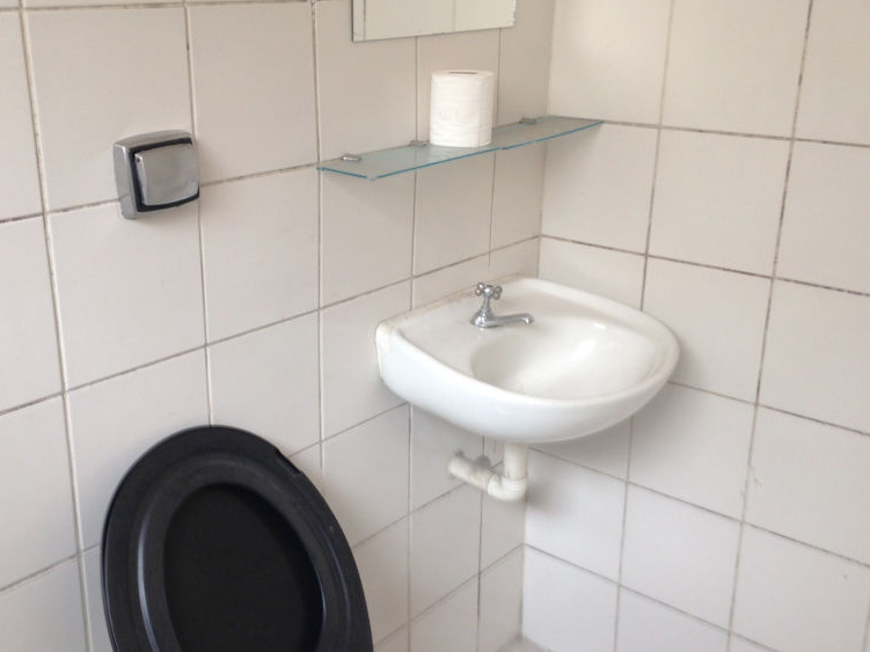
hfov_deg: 41.9
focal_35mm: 45
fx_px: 1131
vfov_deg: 32.2
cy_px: 336
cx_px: 358
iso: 50
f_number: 2.4
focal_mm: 4.12
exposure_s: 1/20
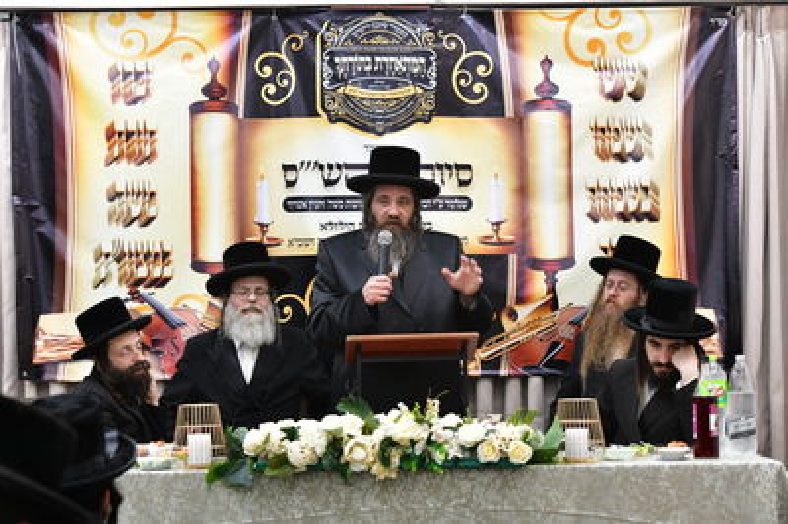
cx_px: 394
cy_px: 262
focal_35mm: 105
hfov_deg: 19.5
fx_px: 2296
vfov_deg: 13.0
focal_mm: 105
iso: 2000
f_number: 5.6
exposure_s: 1/100
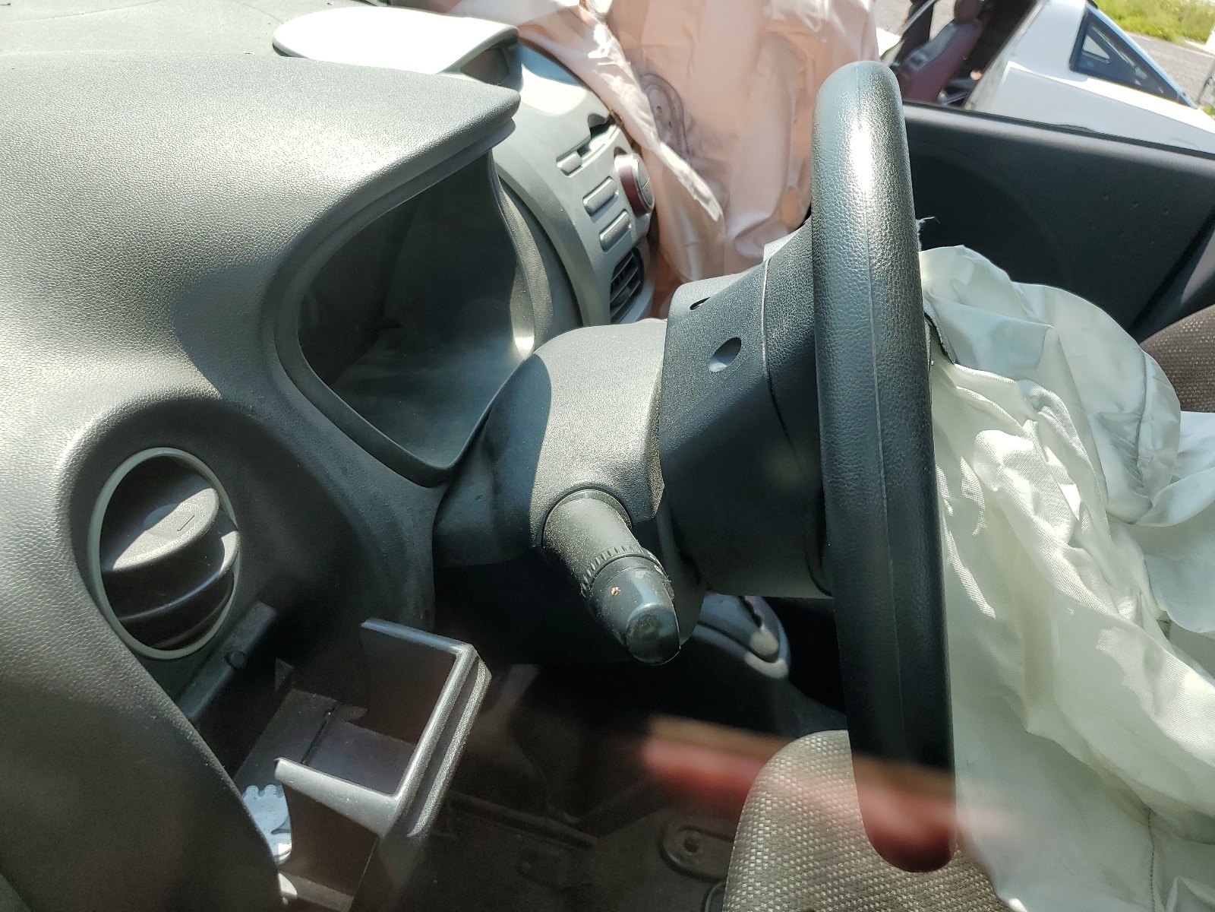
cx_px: 608
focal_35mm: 26
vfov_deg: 53.1
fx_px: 913
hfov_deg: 67.3
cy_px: 456
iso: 50
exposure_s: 1/833
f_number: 1.5
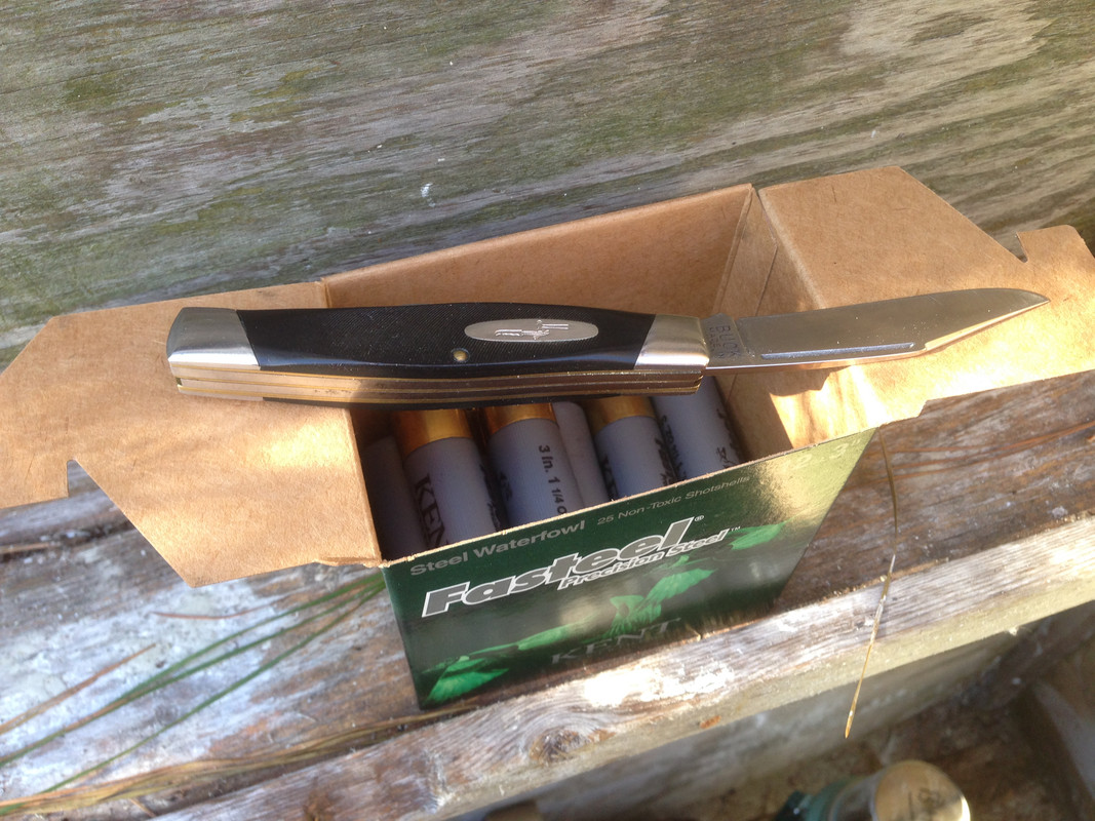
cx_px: 548
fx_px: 1044
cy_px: 410
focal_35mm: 33
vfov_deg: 42.9
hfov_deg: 55.4
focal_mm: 4.12
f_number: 2.4
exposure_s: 1/60
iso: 64
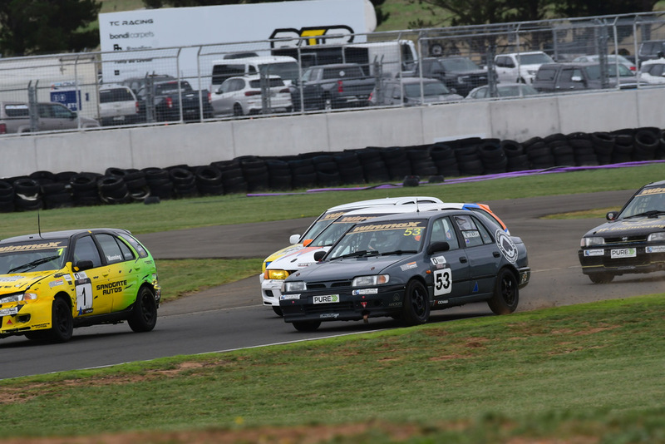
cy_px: 222
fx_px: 9978
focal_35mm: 540
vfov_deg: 2.5
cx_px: 332
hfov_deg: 3.8
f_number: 10
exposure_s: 1/640
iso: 500
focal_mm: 360
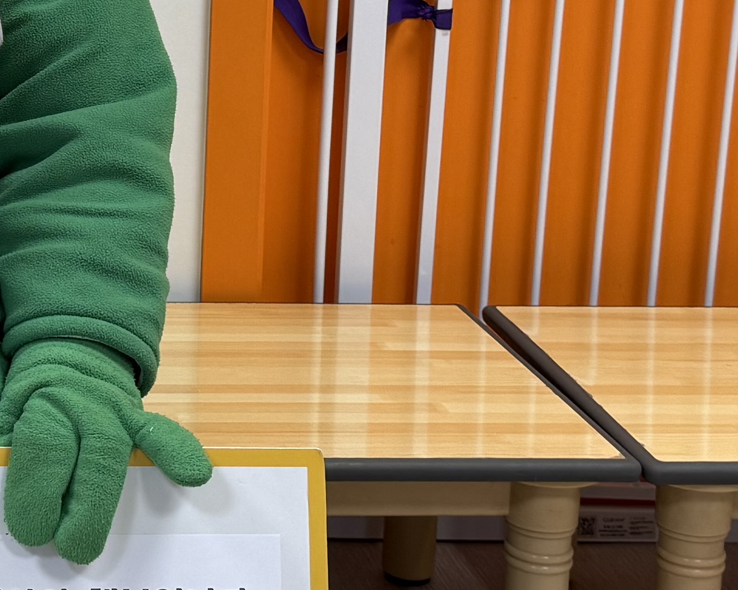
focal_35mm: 99
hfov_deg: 18.5
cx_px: -101
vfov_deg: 15.3
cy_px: 3
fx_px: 2162
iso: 100
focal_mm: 6.76
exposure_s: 1/120
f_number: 1.78
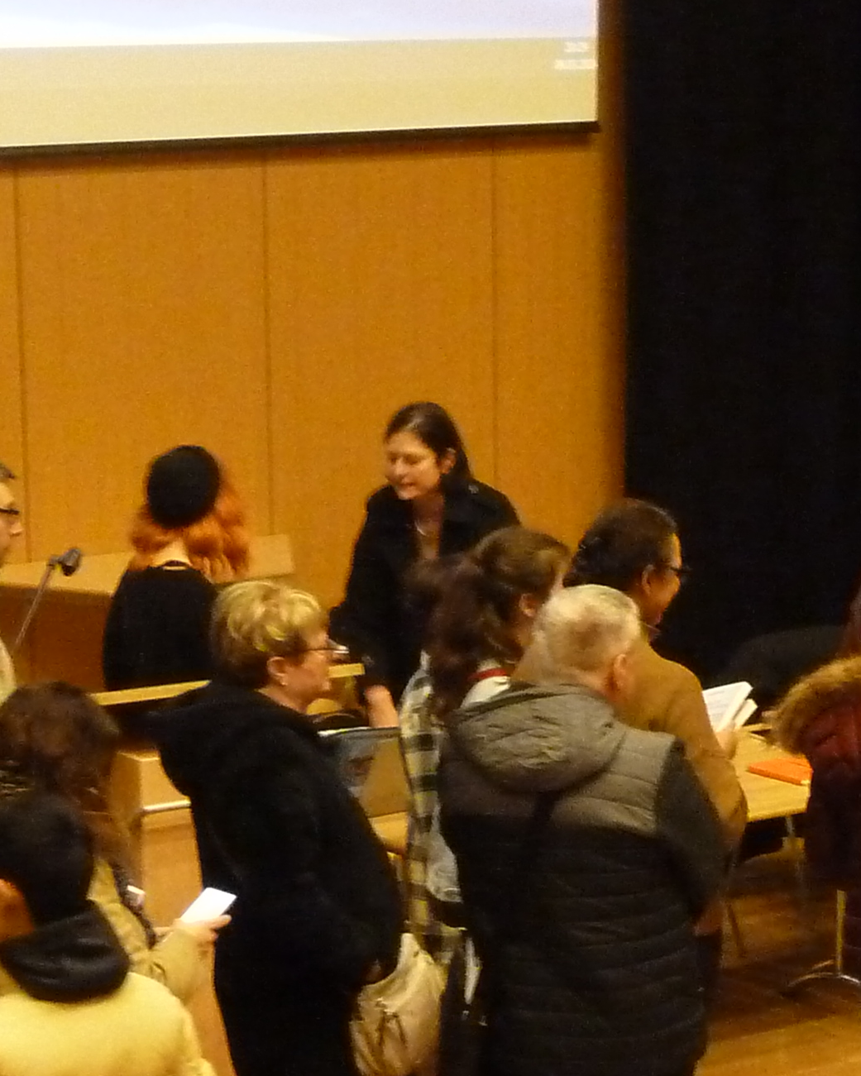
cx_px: 1153
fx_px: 4204
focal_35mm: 132
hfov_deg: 11.4
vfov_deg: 14.4
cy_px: 975
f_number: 3.7
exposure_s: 1/10
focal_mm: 7.3
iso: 800
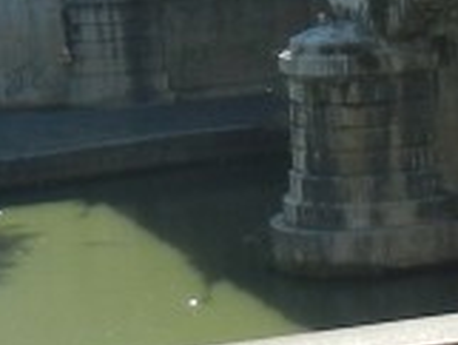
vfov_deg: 7.7
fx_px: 2529
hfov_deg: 10.3
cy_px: -48
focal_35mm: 191
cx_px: 444
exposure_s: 1/797
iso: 160
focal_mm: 5.4
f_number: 3.5
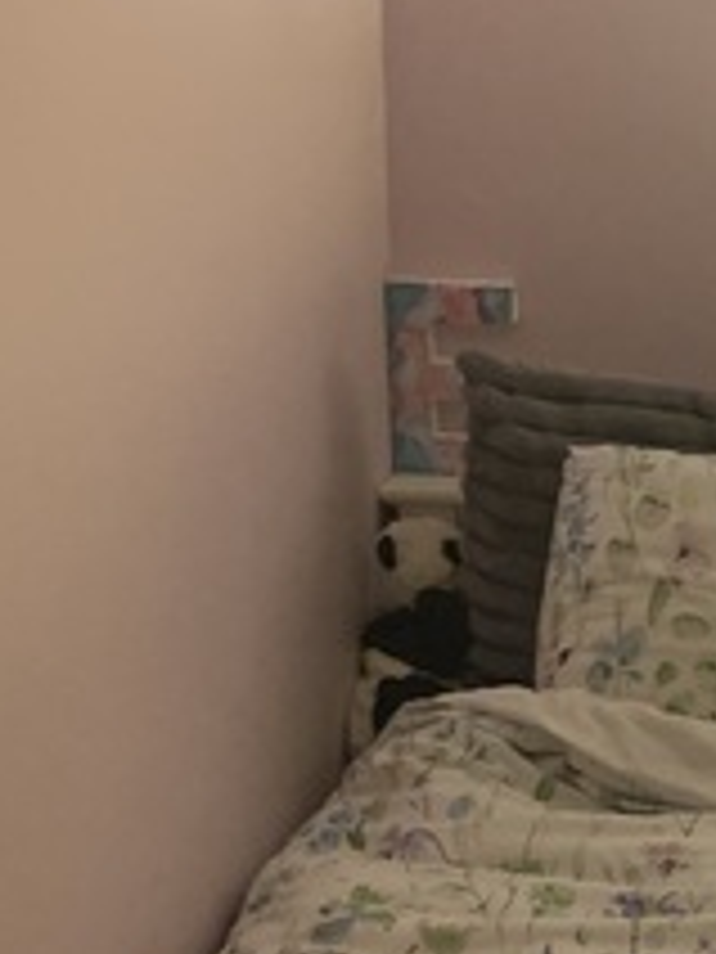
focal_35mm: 94
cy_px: 657
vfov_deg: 20.8
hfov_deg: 14.5
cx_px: 1130
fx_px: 2592
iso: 400
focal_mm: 4.25
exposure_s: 1/33
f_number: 1.8
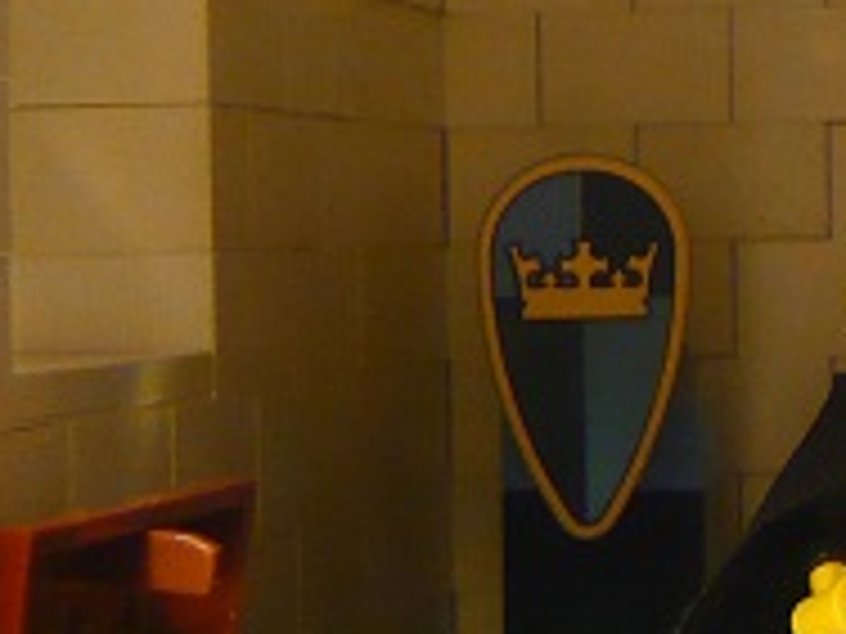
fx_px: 2908
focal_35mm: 119
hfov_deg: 15.3
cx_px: 1269
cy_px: 121
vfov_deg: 12.4
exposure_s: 1/15
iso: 200
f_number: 2.8
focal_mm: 4.6
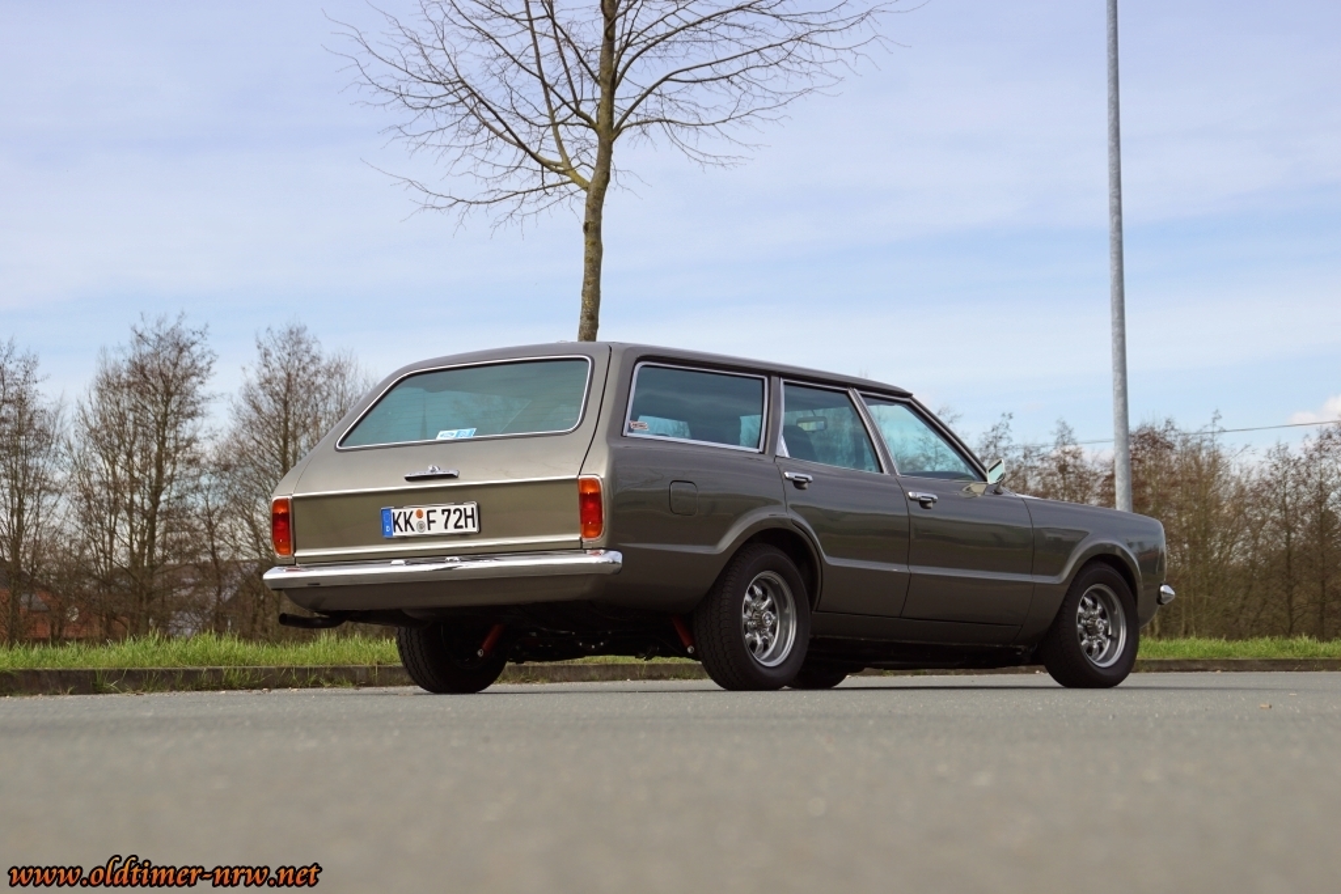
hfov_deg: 22.6
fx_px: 3353
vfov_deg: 15.2
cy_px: 447
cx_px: 670
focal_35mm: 90
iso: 100
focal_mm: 60
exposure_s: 1/320
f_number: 6.3
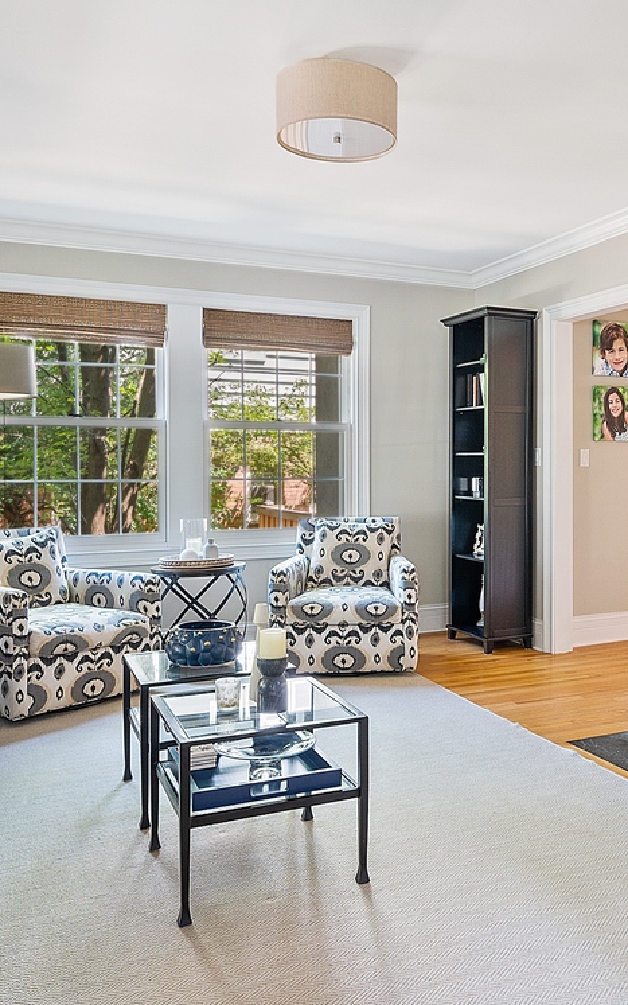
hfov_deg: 39.7
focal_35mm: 31
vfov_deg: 61.2
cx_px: 453
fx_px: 849
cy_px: 474
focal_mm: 14
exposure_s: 6
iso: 200
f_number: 8
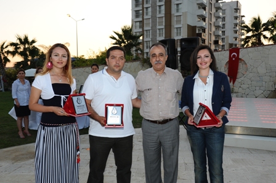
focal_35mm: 34
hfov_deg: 55.8
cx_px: 138
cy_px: 92
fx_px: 260
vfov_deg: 38.8
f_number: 7.1
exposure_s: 1/200
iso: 640
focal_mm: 34
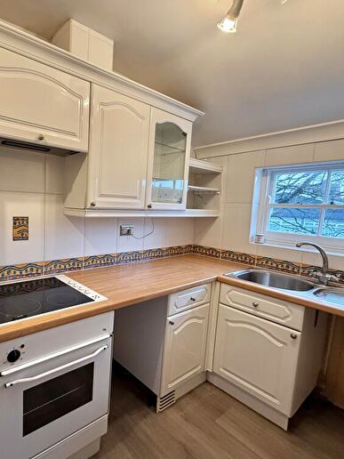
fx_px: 252
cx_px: 98
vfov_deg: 84.7
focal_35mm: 19
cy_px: 230
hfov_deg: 65.6
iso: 200
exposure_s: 1/99
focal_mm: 2.22
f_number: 2.2
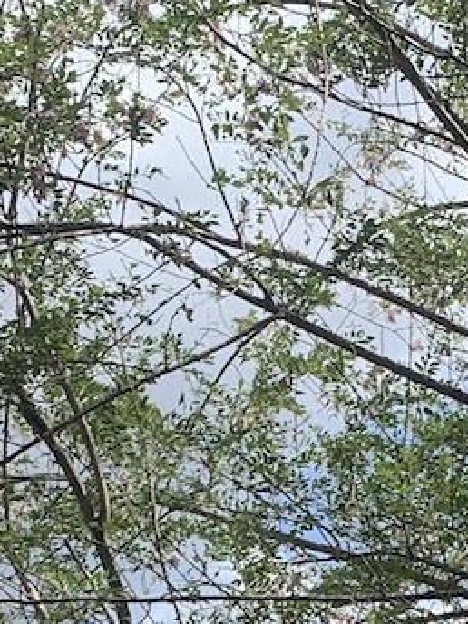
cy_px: 980
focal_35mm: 145
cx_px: 533
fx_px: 2614
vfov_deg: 12.8
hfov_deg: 10.1
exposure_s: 1/1536
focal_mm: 4.25
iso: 25
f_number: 1.8
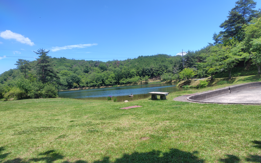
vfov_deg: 48.9
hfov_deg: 72.5
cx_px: 129
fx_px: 178
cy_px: 100
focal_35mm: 25
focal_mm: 5.6
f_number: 1.9
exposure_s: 1/859
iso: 50
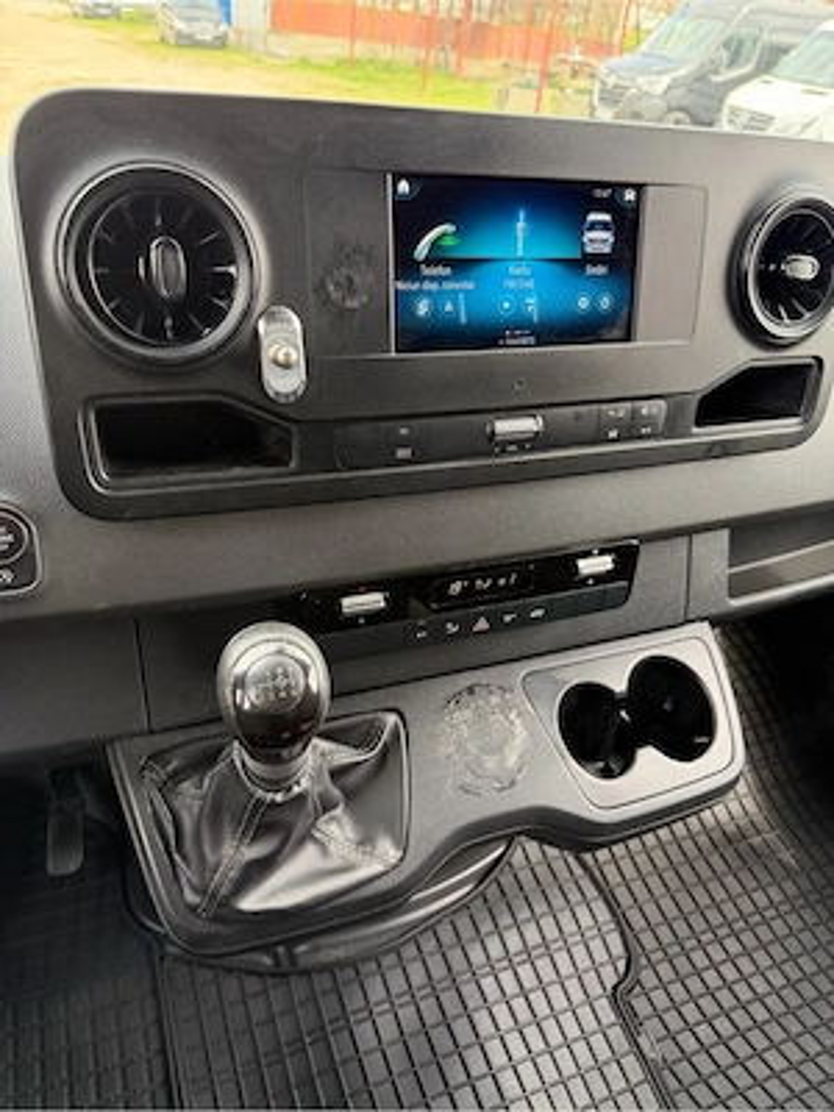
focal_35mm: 24
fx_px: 771
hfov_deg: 56.8
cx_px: 417
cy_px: 556
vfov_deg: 71.6
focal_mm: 6.76
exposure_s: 1/169
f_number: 1.78
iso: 200
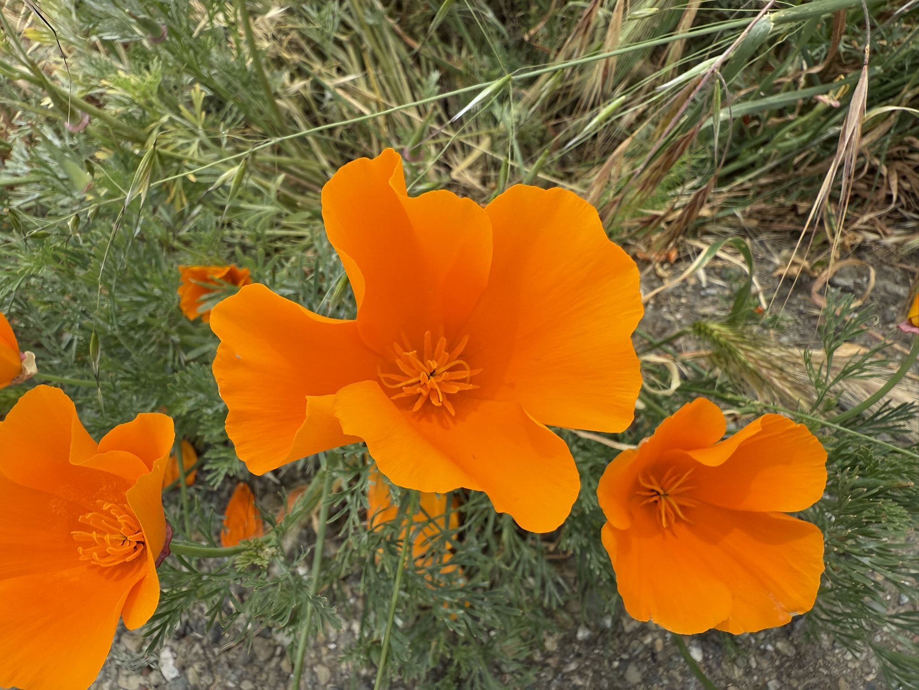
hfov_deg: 71.6
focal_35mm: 24
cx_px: 460
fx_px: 637
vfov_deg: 56.8
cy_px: 345
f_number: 2.2
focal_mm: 2.22
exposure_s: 1/1030
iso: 40
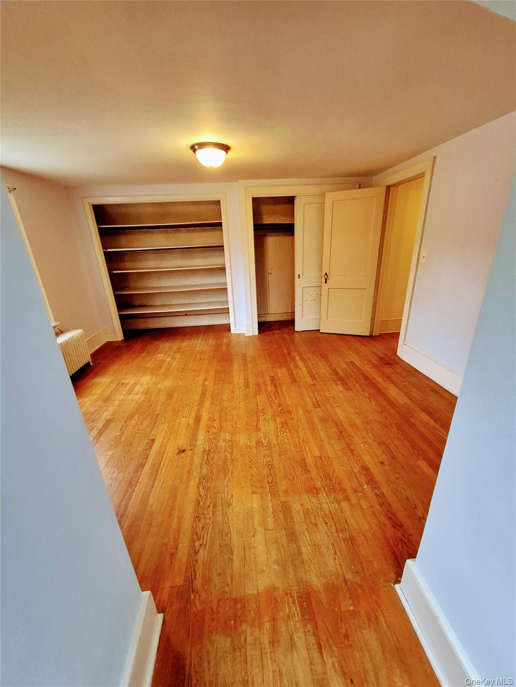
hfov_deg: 89.9
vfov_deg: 106.2
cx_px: 258
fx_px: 258
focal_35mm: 13
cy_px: 344
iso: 500
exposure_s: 1/60
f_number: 2.2
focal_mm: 1.74
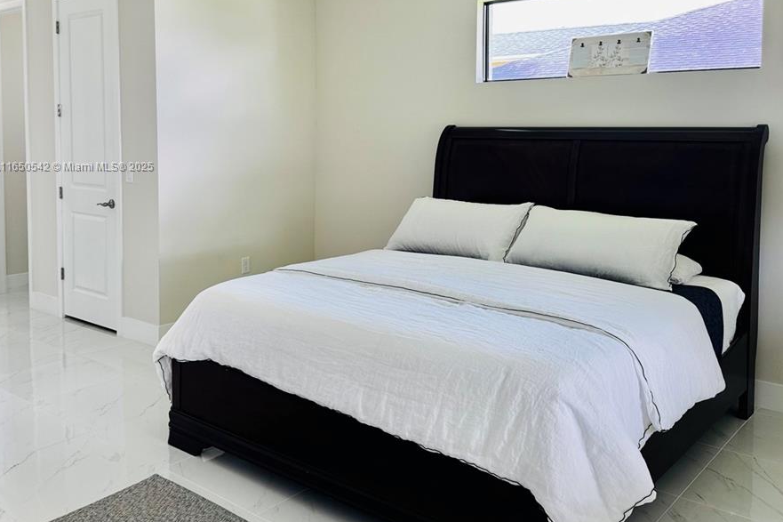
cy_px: 167
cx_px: 390
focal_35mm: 34
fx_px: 739
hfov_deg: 55.8
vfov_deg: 38.4
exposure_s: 1/120
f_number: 1.78
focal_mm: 6.76
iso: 80
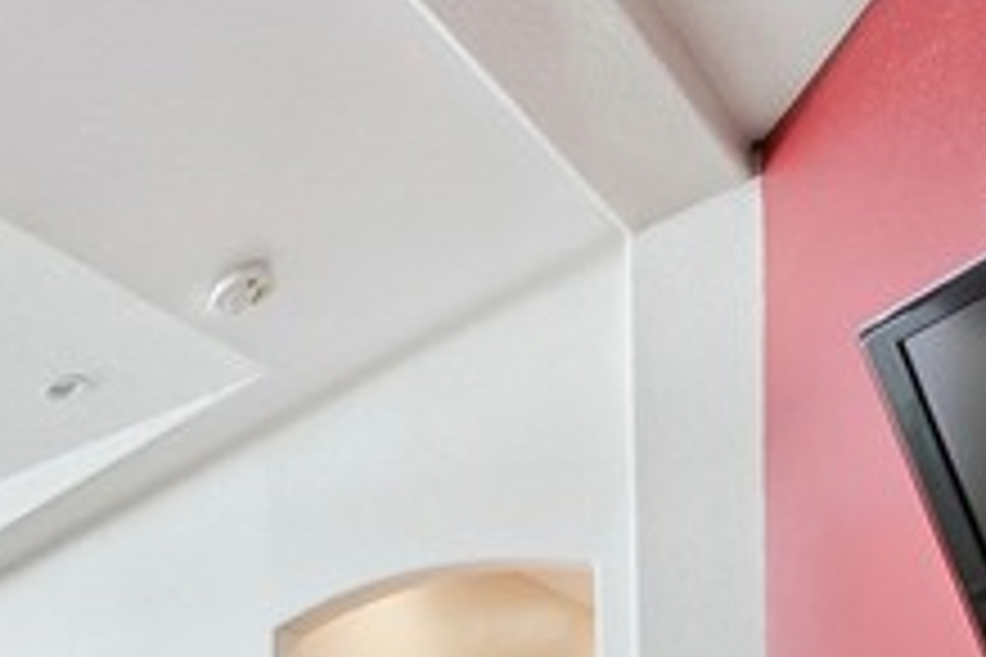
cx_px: -315
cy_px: 950
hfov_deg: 34.5
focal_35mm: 38
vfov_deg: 26.7
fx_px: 1041
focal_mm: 13
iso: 1250
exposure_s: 1/400
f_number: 5
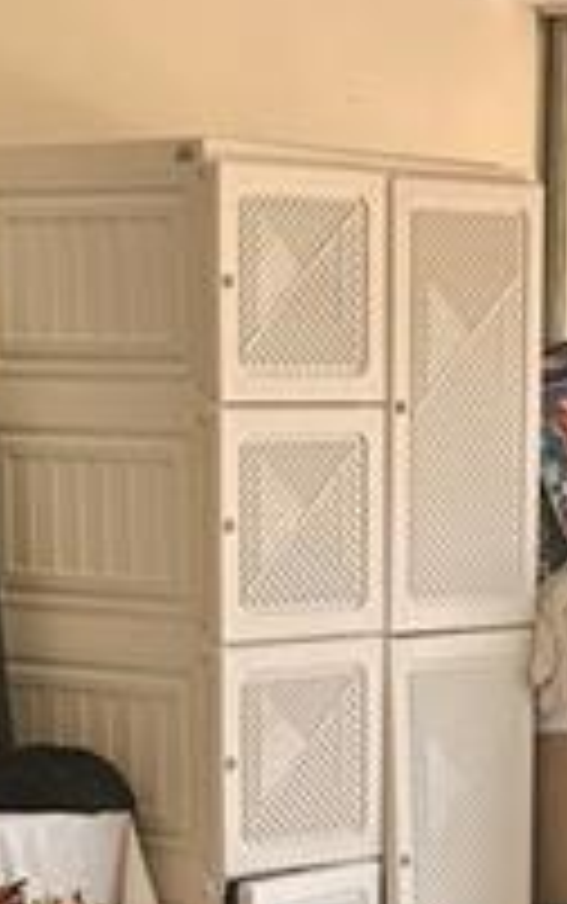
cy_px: 935
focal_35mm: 152
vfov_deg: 13.5
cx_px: 536
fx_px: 3750
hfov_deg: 8.6
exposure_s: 1/248
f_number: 1.78
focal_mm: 6.86
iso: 80
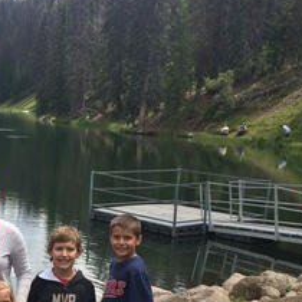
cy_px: 256
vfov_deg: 21.8
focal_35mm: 78
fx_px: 770
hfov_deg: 21.0
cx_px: -36
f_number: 2.2
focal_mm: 4.15
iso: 32
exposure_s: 1/1001
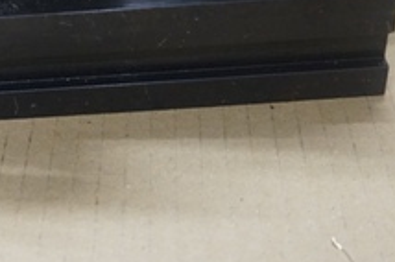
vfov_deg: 16.4
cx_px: 38
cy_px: -11
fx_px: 887
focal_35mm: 81
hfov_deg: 24.4
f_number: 3.5
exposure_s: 1/60
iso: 2000
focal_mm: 16
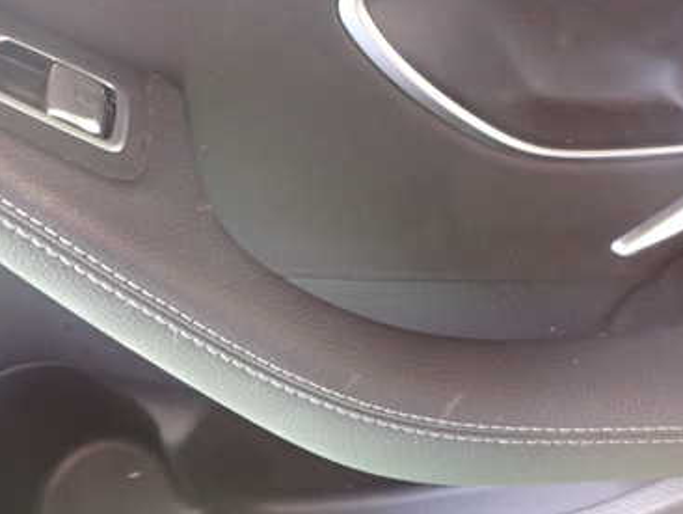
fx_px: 968
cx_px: 246
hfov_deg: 38.6
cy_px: 251
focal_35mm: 49
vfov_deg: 29.7
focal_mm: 5.4
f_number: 2.3
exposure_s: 1/30
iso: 640
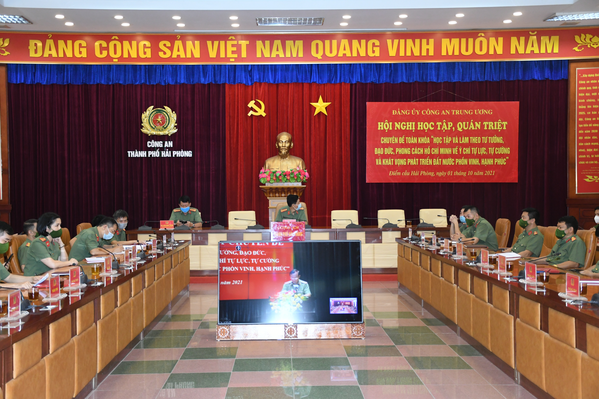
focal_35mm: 48
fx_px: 799
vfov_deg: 28.1
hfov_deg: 41.1
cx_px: 300
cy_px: 200
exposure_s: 1/200
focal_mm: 32
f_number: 4
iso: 2000
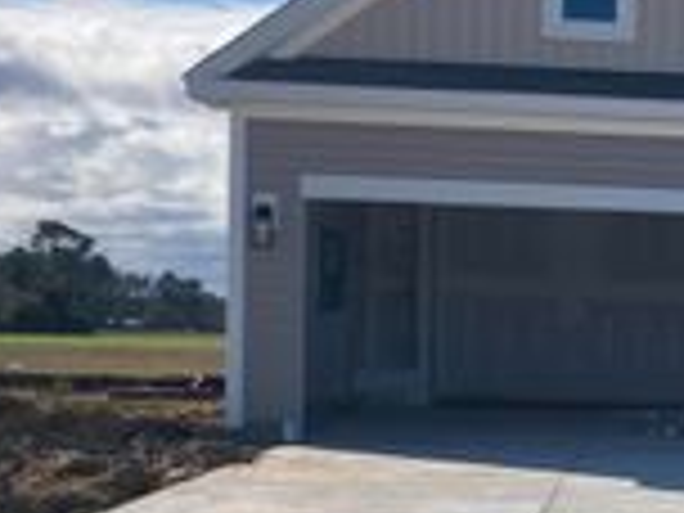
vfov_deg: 15.9
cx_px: 837
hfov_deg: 19.9
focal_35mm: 92
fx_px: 1818
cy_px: 421
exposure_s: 1/3040
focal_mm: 3.99
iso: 20
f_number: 1.8
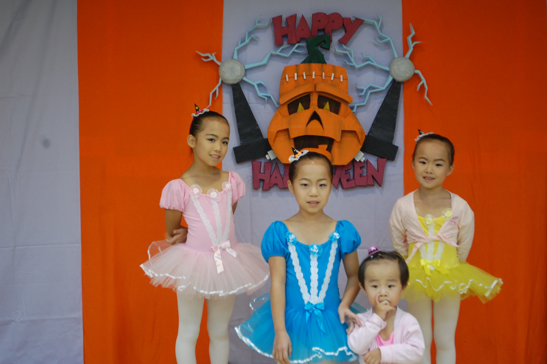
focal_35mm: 72
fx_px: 1093
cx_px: 274
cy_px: 182
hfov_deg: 28.1
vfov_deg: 18.9
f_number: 5.6
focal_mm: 48
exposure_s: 1/13
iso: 800
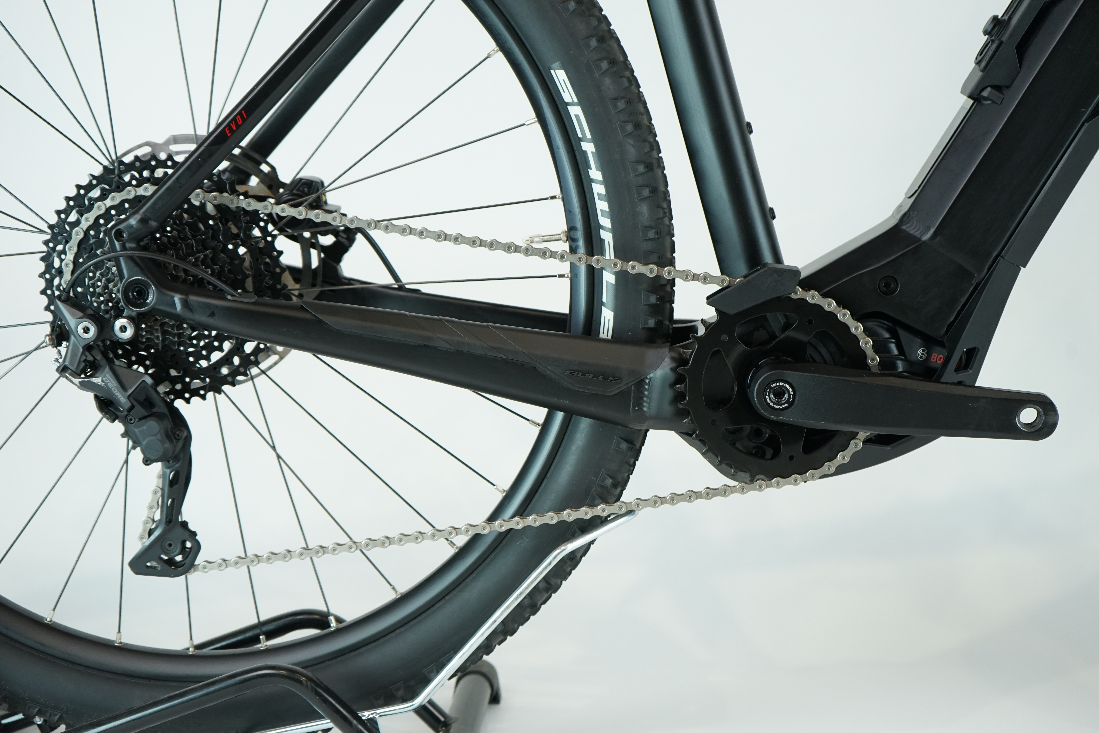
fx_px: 1709
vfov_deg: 24.2
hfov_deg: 35.6
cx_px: 550
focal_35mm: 56
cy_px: 366
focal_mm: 56
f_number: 5
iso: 1250
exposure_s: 1/200
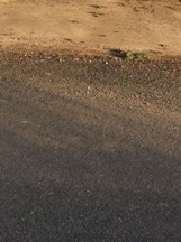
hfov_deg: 15.5
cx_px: 70
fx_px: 665
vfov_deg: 19.6
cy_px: -37
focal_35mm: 95
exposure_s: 1/440
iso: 32
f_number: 2.4
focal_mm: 3.3
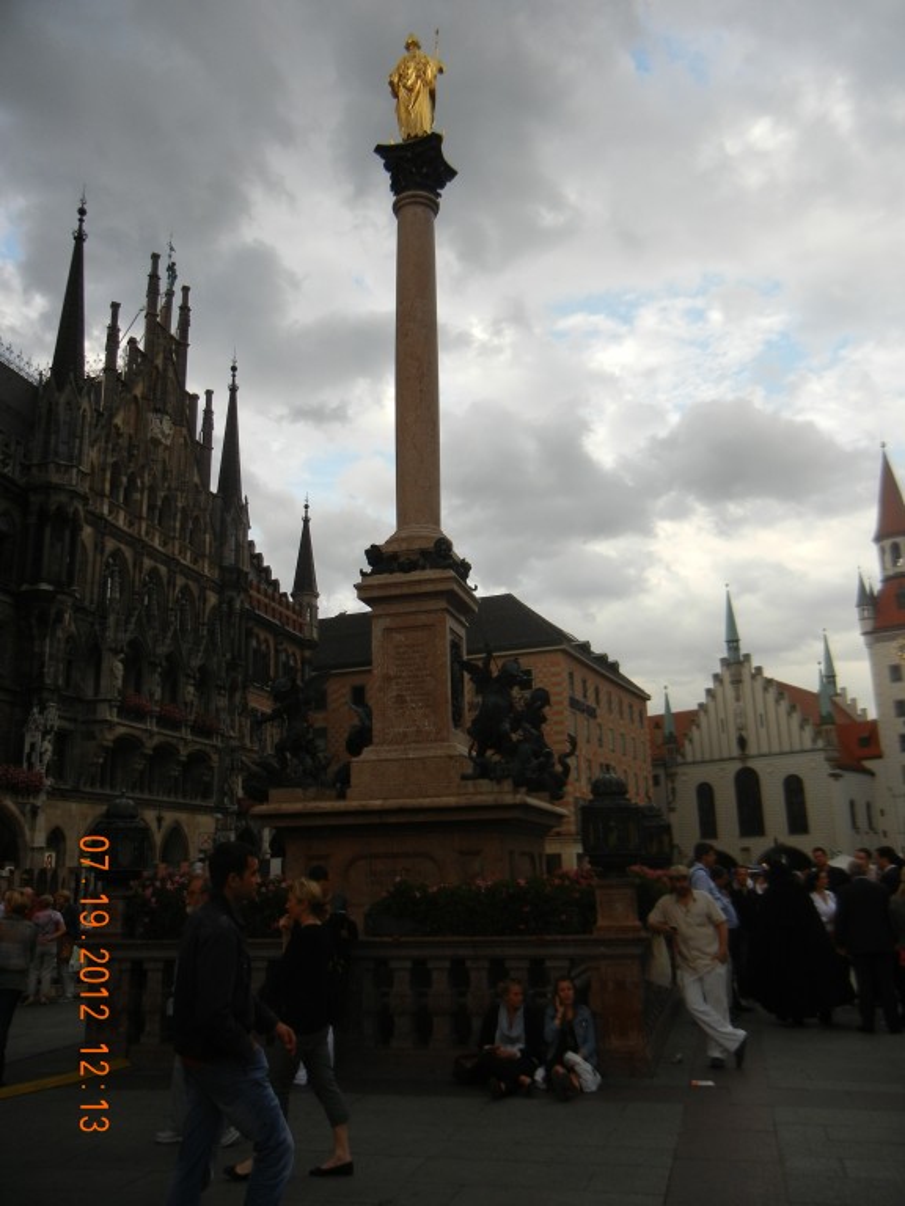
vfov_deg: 60.0
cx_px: 452
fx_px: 1046
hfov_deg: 46.8
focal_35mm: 30
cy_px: 603
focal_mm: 5.4
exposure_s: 1/563
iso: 160
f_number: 3.5
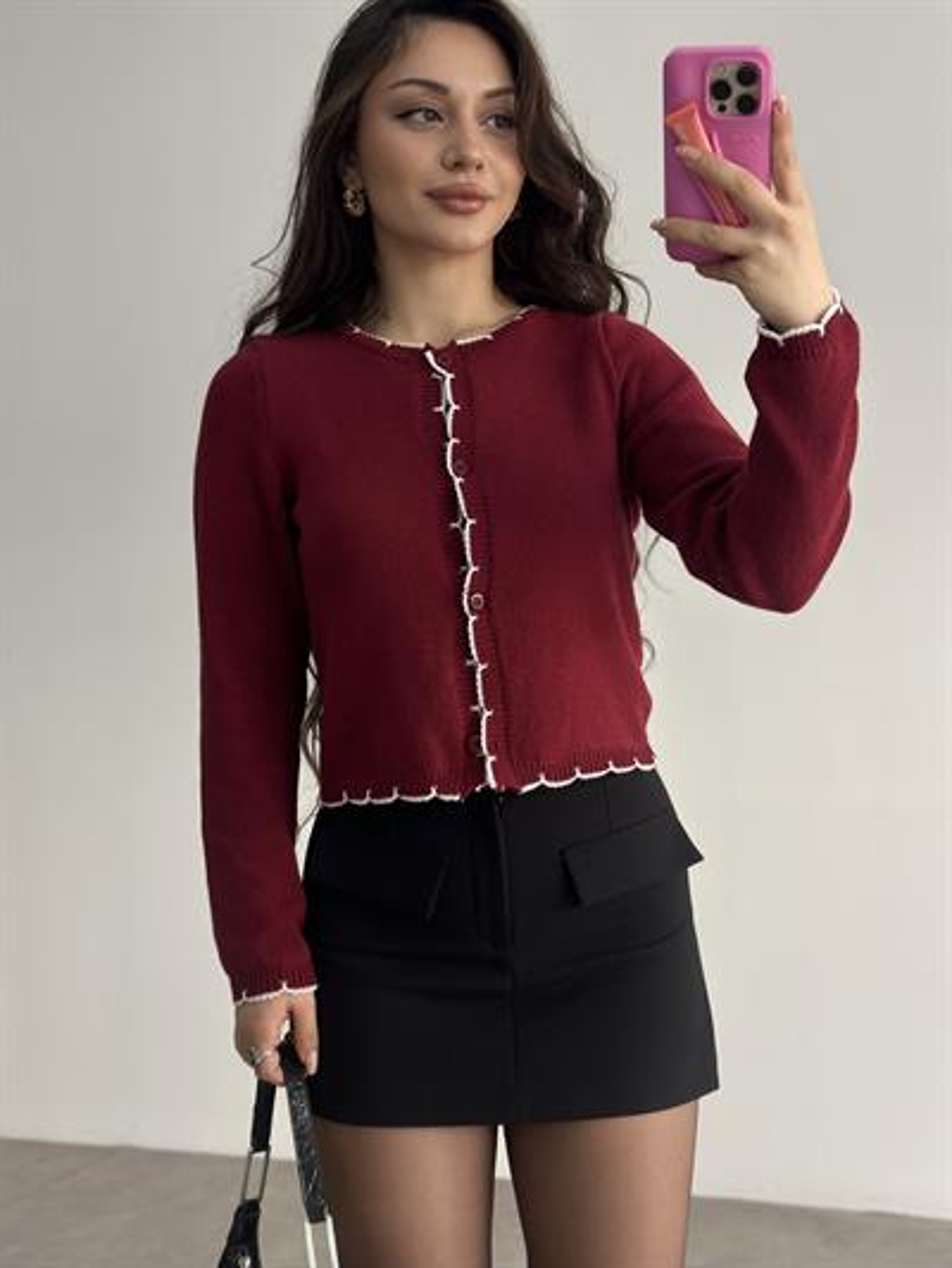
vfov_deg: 39.6
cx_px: 476
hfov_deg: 30.3
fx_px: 1759
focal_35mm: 48
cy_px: 634
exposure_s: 1/171
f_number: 1.78
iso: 100
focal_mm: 6.86
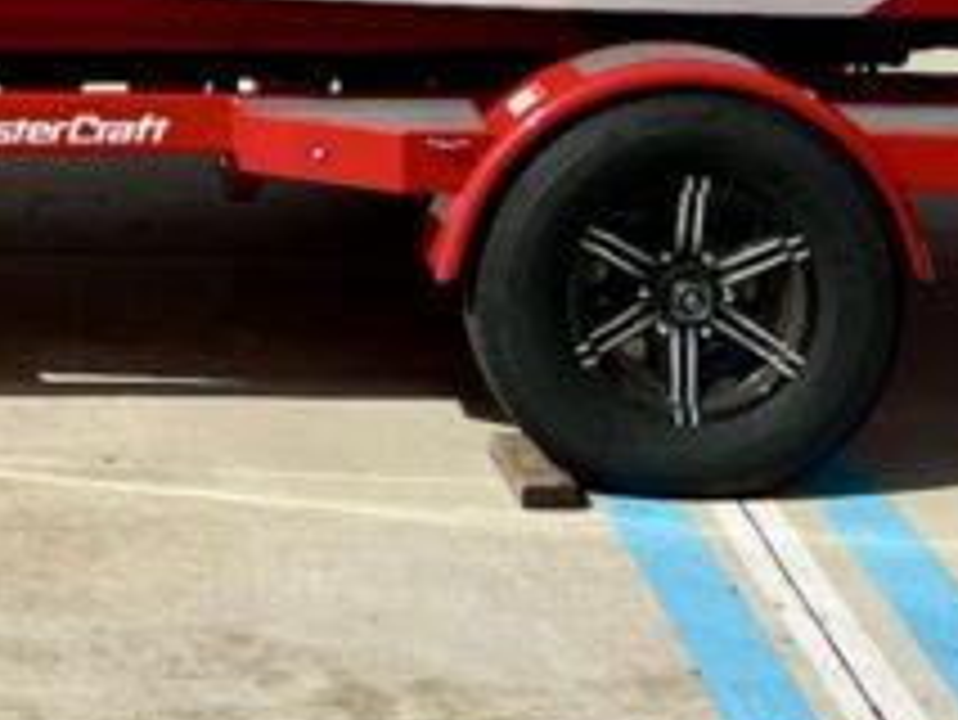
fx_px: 3461
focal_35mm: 125
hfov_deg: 15.4
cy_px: -369
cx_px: -18
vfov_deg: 11.4
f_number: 1.5
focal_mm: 5.7
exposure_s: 1/6211
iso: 50
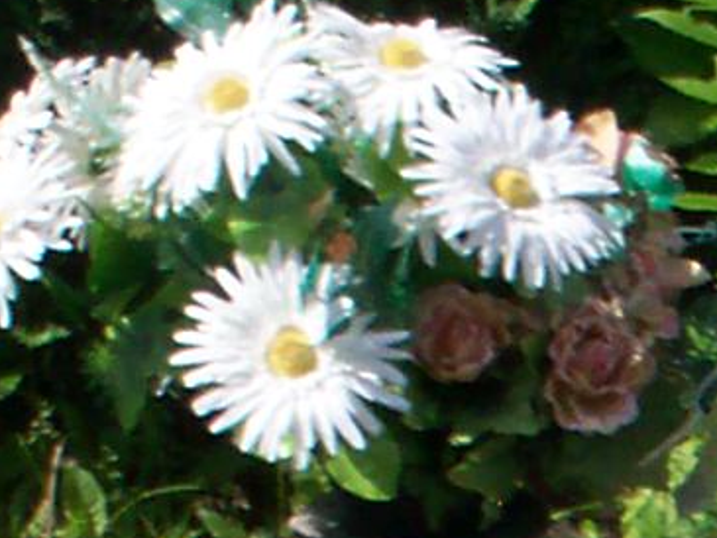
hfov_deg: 7.5
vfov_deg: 5.6
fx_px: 5263
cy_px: 1333
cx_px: 1456
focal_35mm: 254
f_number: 4.5
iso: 100
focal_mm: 6
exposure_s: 1/444
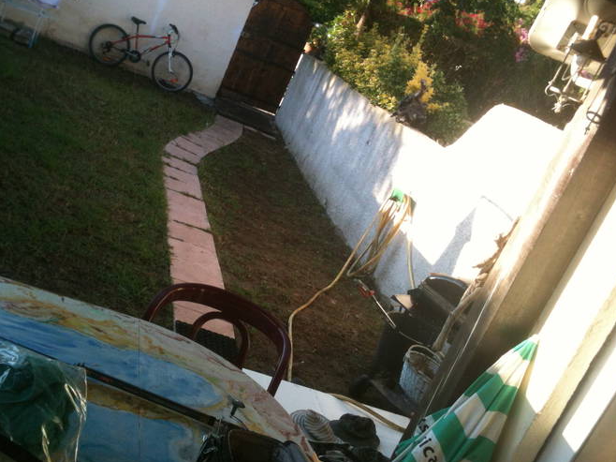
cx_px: 263
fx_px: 747
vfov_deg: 34.3
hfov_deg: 44.7
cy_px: 198
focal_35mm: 42
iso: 64
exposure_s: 1/215
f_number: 2.8
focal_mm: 3.85
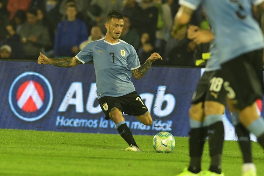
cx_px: 132
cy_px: 88
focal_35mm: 600
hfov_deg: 3.4
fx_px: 4399
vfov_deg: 2.3
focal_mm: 400
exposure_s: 1/640
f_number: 4.5
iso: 4500
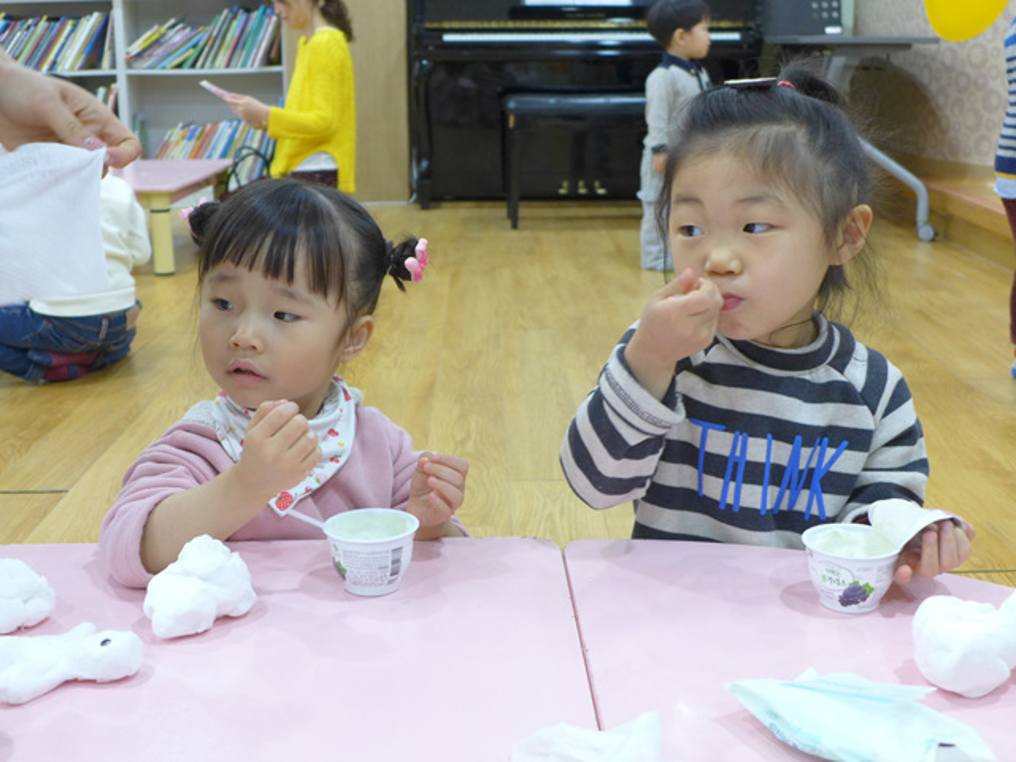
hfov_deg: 40.4
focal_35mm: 47
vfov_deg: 30.9
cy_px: 381
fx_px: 1379
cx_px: 508
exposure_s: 1/80
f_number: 1.8
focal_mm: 9.2
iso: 250
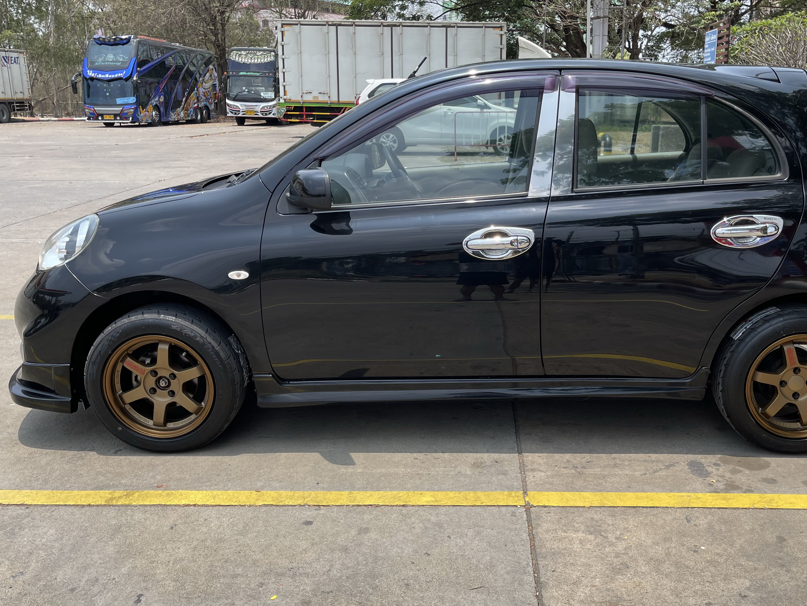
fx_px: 793
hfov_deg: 53.7
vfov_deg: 41.8
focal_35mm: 34
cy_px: 291
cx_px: 469
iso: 32
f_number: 1.6
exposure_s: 1/2123
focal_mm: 5.1
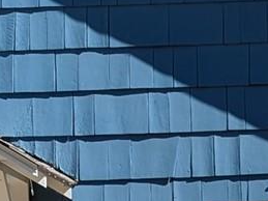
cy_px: 411
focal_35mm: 190
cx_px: 245
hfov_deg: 10.4
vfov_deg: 7.5
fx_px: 1470
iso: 41
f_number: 1.85
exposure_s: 1/2179
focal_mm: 6.81
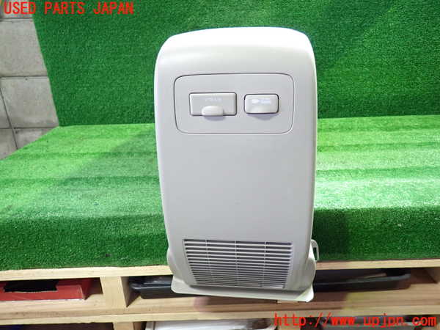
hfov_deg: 69.4
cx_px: 220
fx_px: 318
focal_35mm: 25
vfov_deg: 54.9
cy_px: 165
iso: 500
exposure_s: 1/30
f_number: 2
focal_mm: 4.5
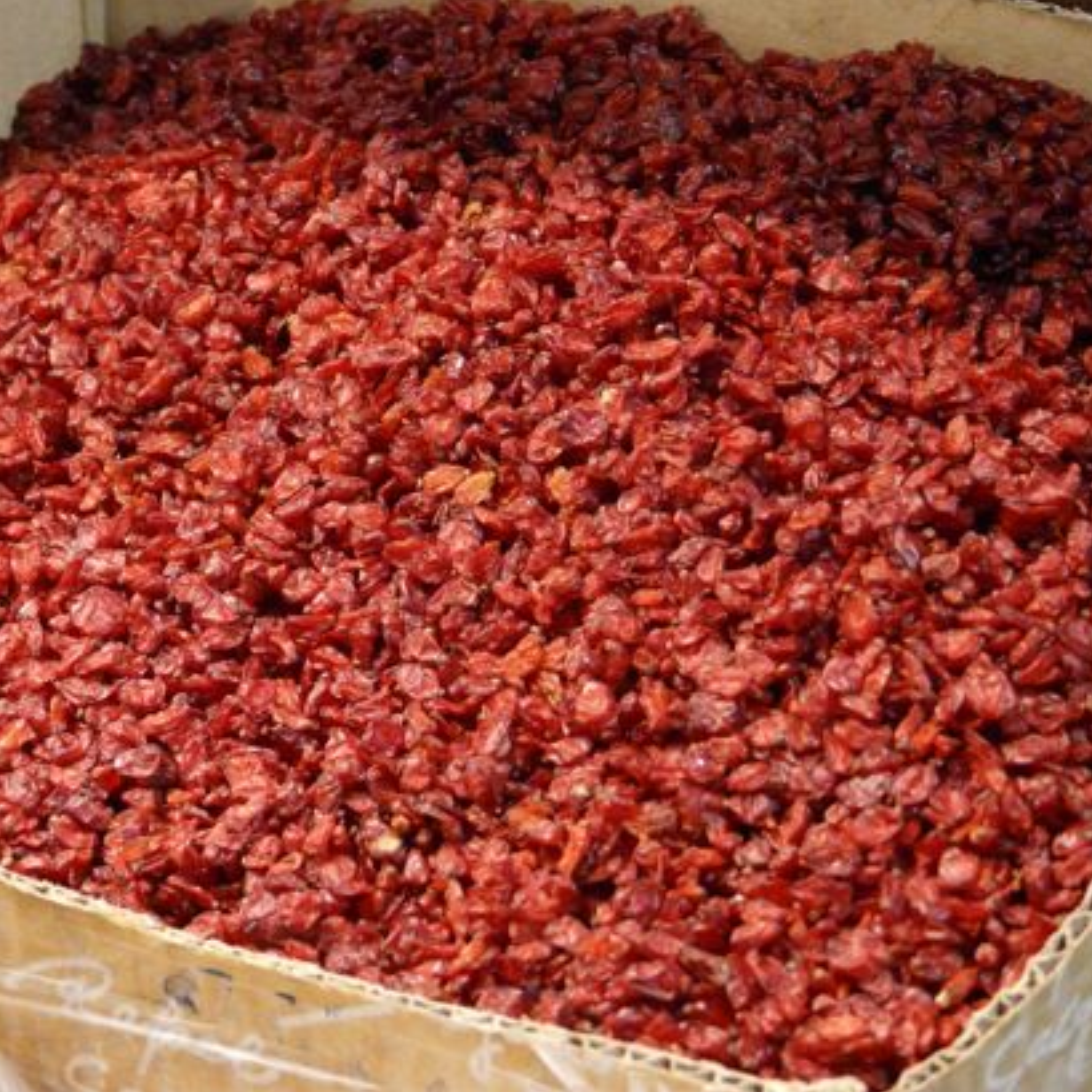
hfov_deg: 12.0
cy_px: 545
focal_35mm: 146
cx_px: 431
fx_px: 5211
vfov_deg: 12.0
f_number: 3.6
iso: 400
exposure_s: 1/25
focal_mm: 20.2
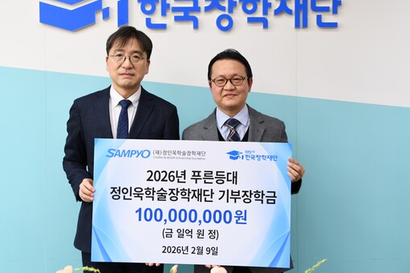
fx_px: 923
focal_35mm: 81
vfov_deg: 16.9
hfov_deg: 25.0
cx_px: 177
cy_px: 123
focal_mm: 46
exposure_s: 1/100
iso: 1000
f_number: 4.8
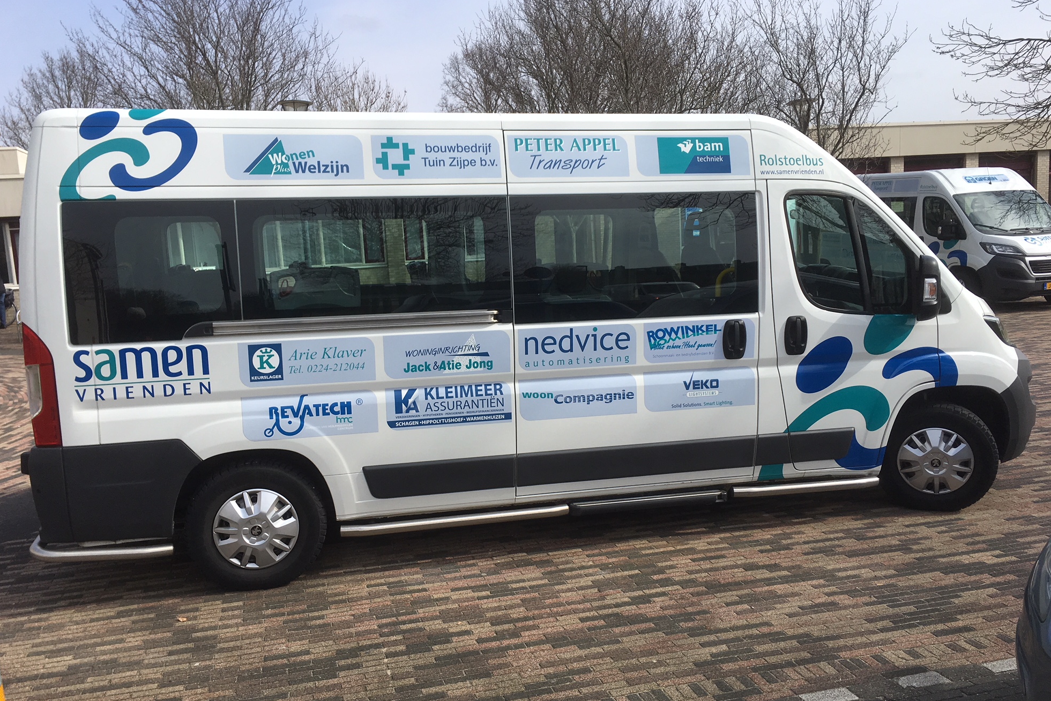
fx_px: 905
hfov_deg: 60.3
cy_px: 365
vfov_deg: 42.3
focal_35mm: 31
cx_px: 513
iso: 25
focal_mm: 4.15
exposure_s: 1/1479
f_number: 2.2
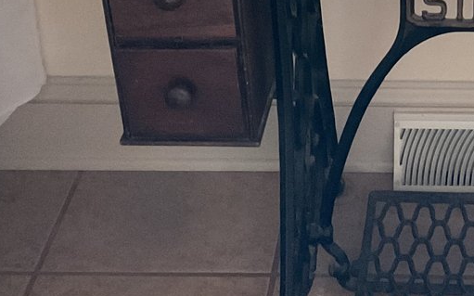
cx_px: 454
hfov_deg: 22.1
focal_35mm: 91
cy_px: -4
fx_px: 1175
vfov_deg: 14.1
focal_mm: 3
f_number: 1.8
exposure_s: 1/30
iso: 400
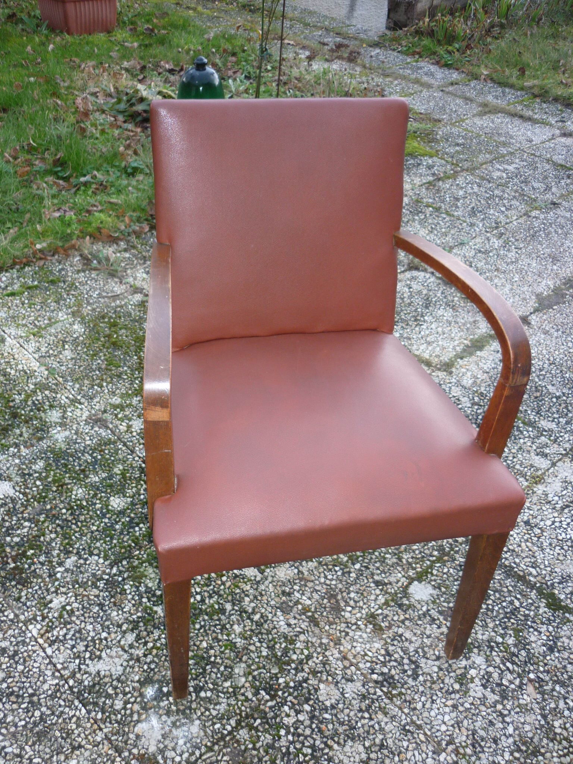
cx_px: 286
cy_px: 382
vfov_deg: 55.4
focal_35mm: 33
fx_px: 728
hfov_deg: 42.9
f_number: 2.8
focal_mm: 5.5
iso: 100
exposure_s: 1/30
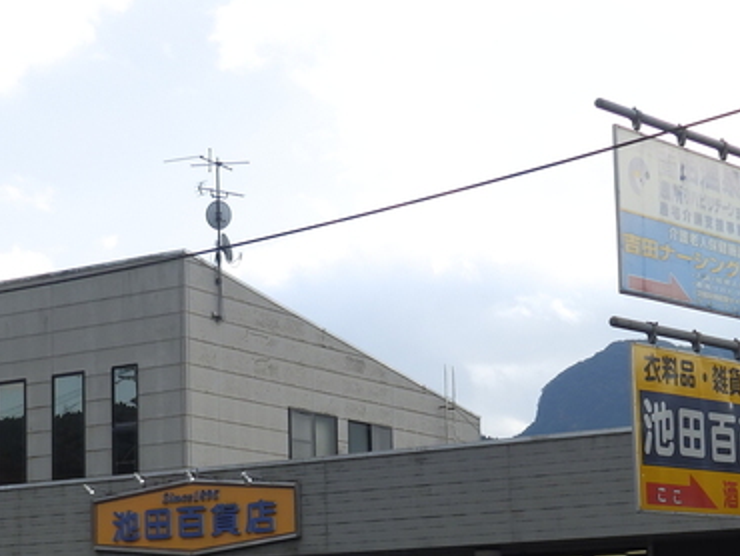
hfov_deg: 25.3
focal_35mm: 77
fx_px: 1647
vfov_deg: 18.9
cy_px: 491
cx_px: 394
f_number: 4.5
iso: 80
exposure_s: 1/320
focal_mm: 6.8
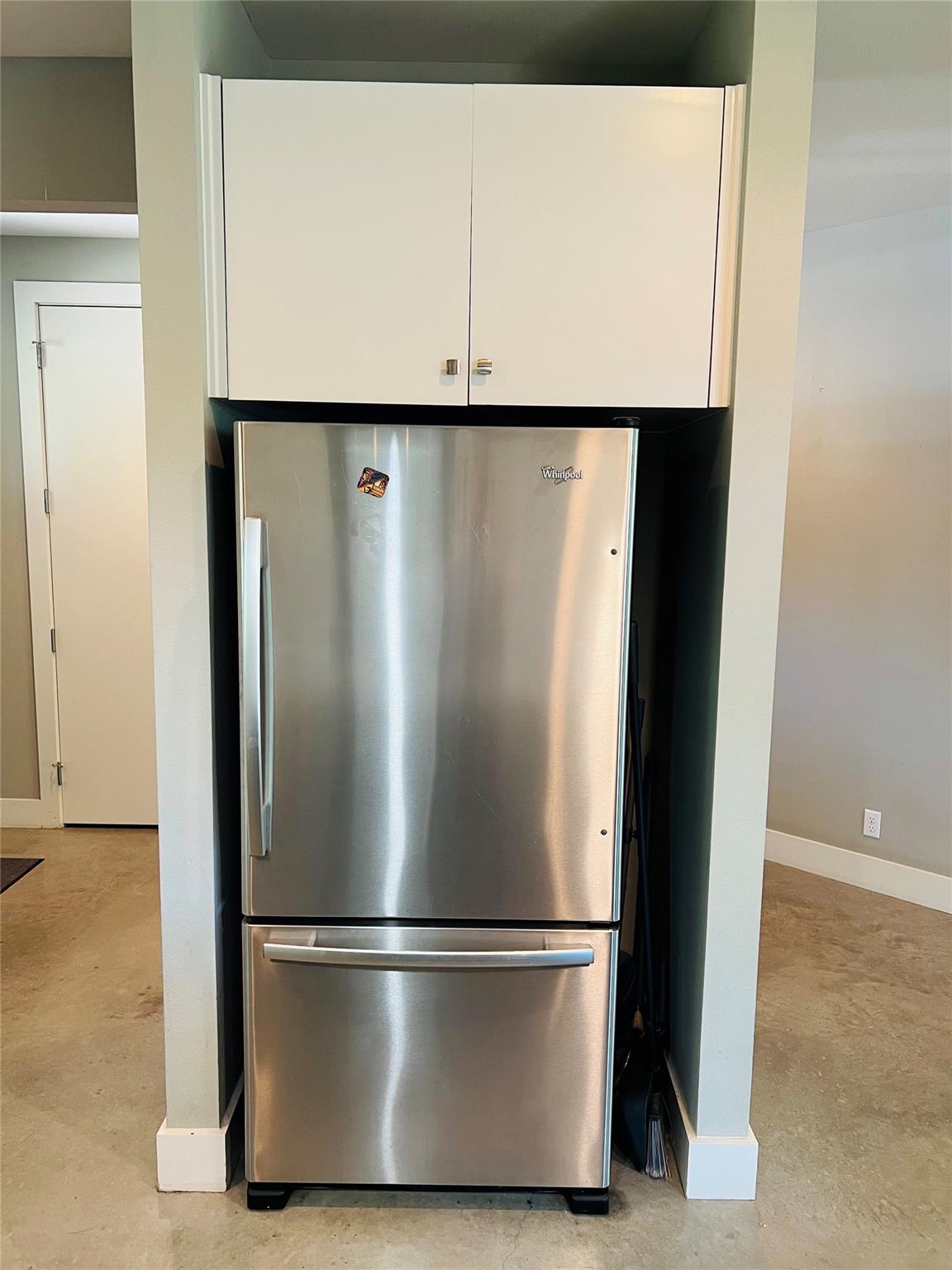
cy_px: 635
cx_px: 476
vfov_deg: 67.3
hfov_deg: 53.1
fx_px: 953
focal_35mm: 26
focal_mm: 5.7
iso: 125
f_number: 1.5
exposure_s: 1/60
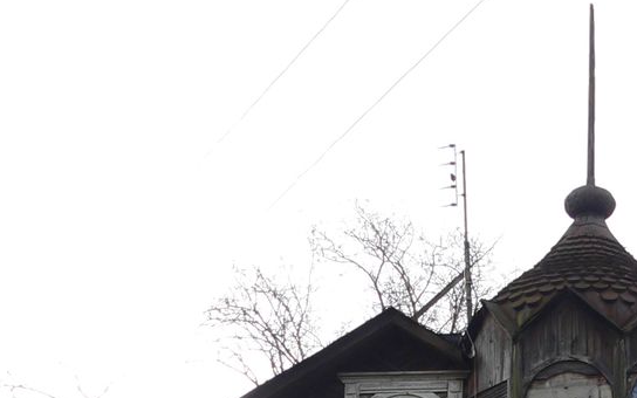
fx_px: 1805
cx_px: 480
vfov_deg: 12.2
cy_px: 530
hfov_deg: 19.9
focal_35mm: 104
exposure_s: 1/100
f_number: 4
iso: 80
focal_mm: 6.7
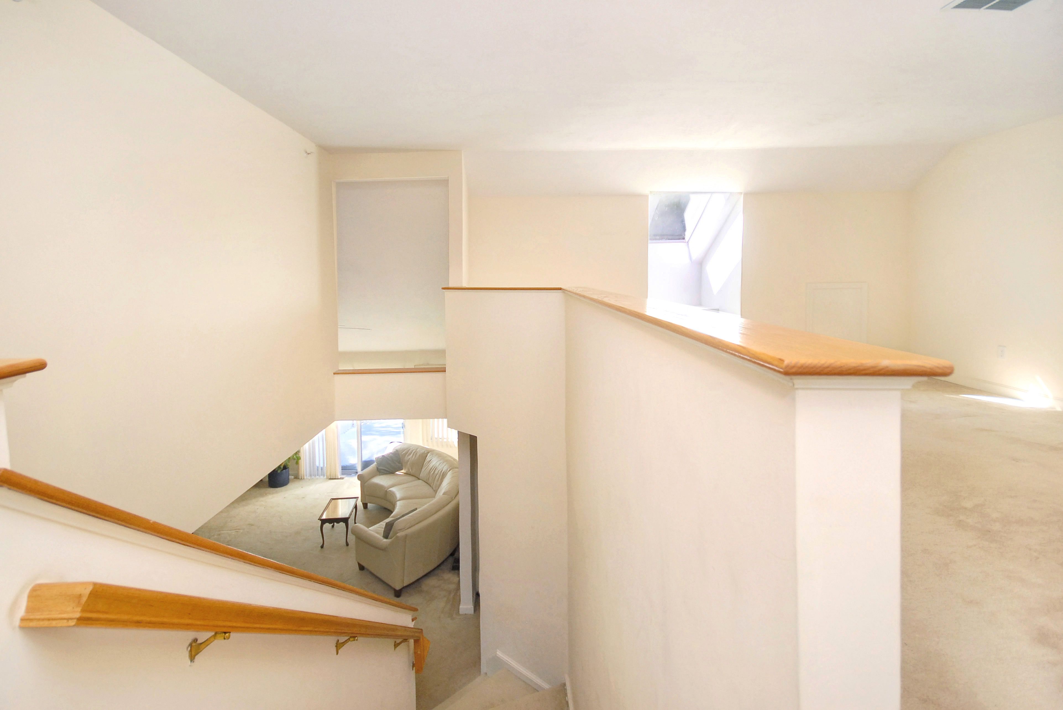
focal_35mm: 15
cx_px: 532
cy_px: 355
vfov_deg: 77.4
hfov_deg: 100.4
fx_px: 443
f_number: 4.5
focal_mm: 10
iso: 400
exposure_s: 1/60
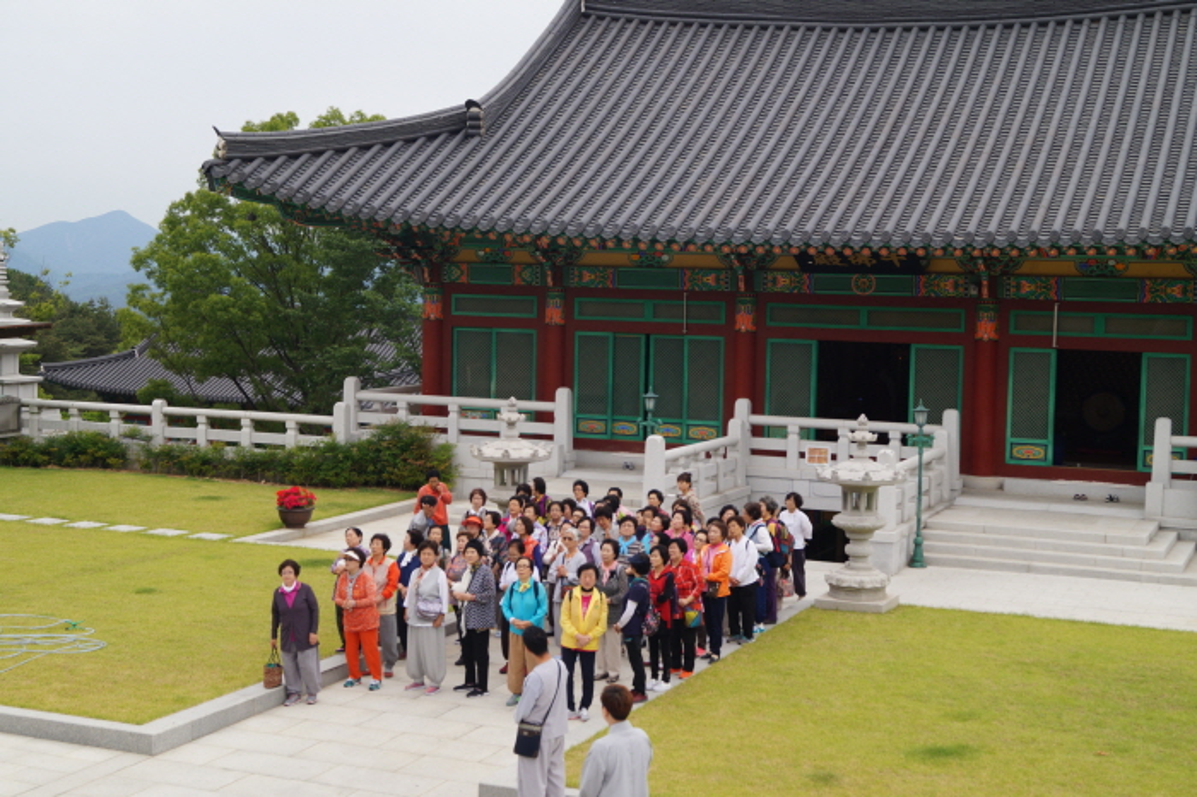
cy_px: 398
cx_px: 598
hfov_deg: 37.9
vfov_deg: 25.7
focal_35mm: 52
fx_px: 1745
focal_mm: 35
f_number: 10
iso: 100
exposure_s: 1/80
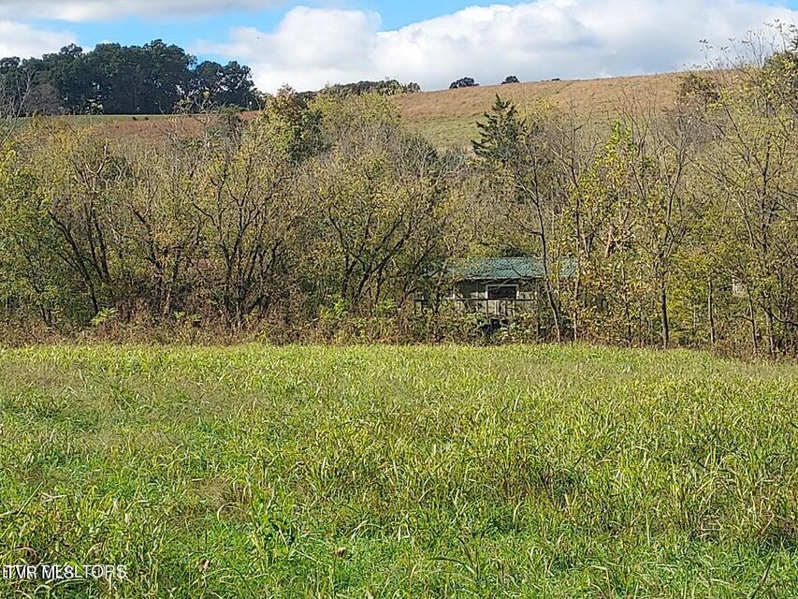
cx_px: 399
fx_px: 553
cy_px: 300
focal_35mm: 24
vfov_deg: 56.8
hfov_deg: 71.6
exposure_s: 1/894
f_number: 1.8
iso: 40
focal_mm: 4.6
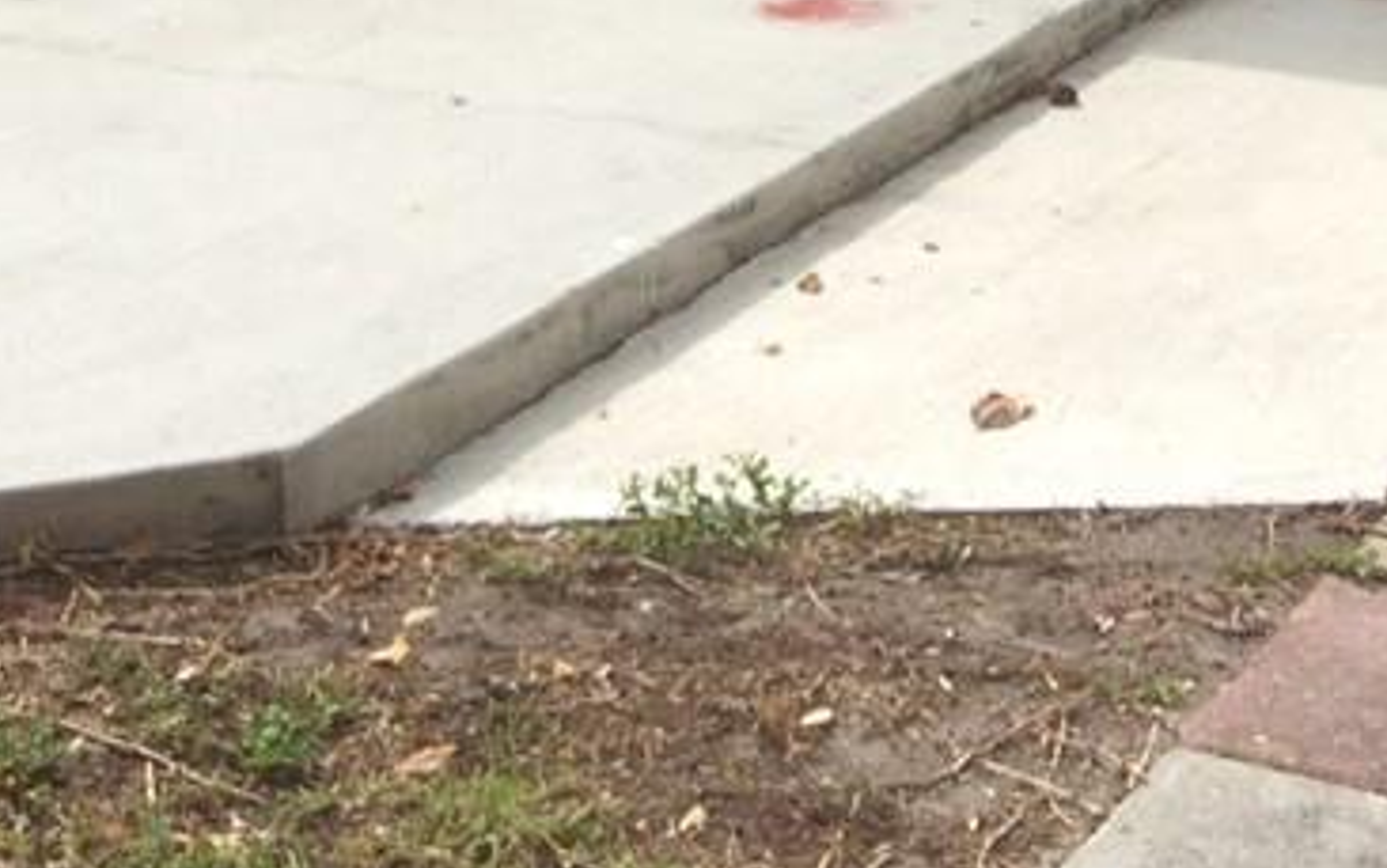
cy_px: -519
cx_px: 883
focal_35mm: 95
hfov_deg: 21.8
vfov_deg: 12.9
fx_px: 3592
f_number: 2.4
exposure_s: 1/1121
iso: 32
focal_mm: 3.3
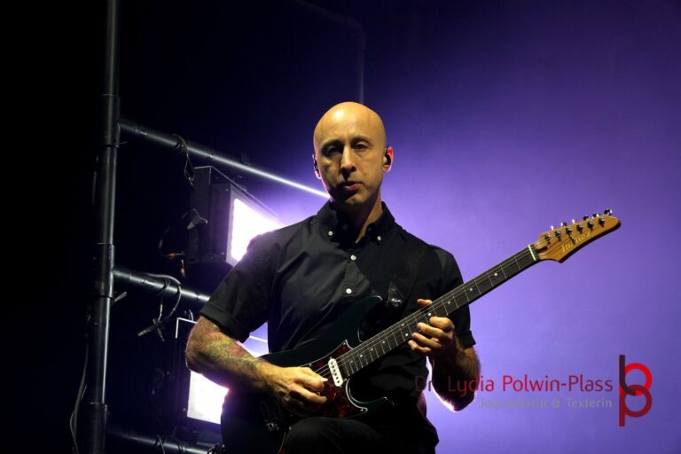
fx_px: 2213
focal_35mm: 117
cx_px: 340
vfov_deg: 11.7
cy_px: 227
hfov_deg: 17.5
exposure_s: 1/160
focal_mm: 78
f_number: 5
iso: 1000
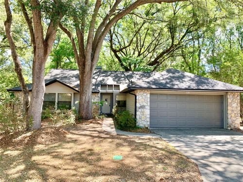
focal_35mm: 26
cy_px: 91
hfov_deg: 67.3
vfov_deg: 53.1
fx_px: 183
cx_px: 122
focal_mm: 4.25
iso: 25
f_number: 1.8
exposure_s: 1/244
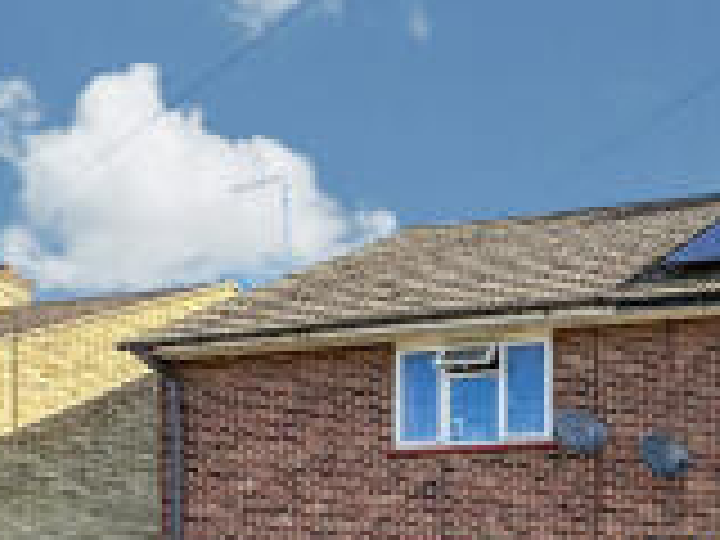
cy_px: 416
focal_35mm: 37
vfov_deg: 37.5
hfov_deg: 38.3
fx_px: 770
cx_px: 848
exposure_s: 1/606
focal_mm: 2.22
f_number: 2.2
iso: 40
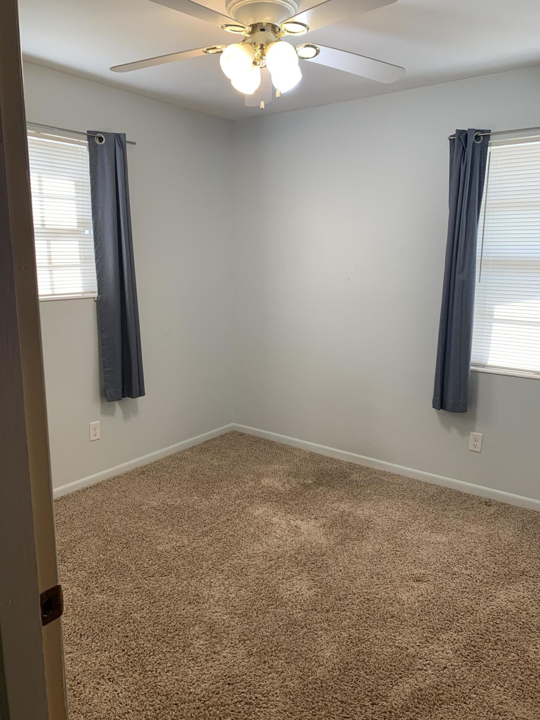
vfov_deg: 67.3
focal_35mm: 26
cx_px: 270
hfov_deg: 53.1
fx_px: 541
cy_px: 360
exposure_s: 1/120
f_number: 1.8
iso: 64
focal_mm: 4.25
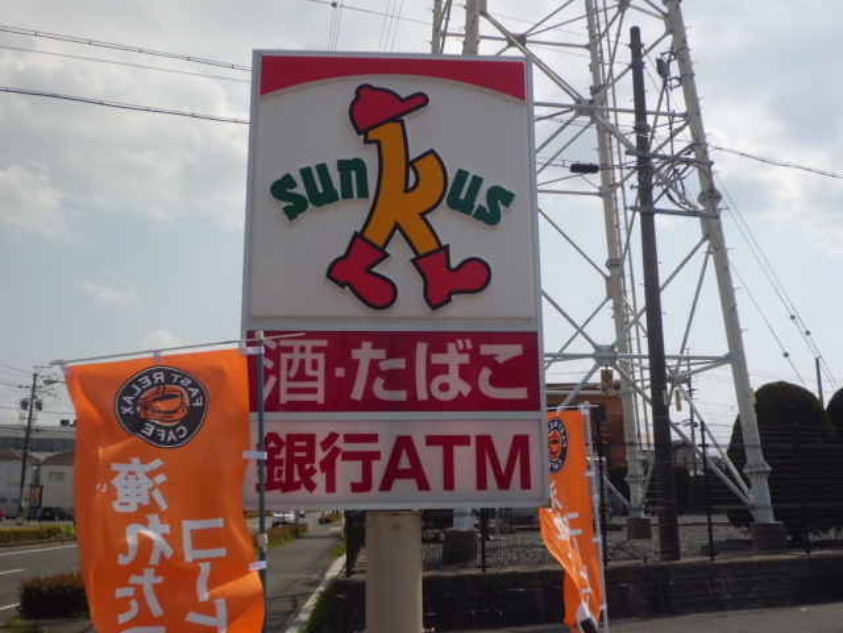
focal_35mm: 36
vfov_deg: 39.7
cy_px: 316
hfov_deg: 51.4
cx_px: 422
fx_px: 877
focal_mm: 6.4
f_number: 8.8
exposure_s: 1/250
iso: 64
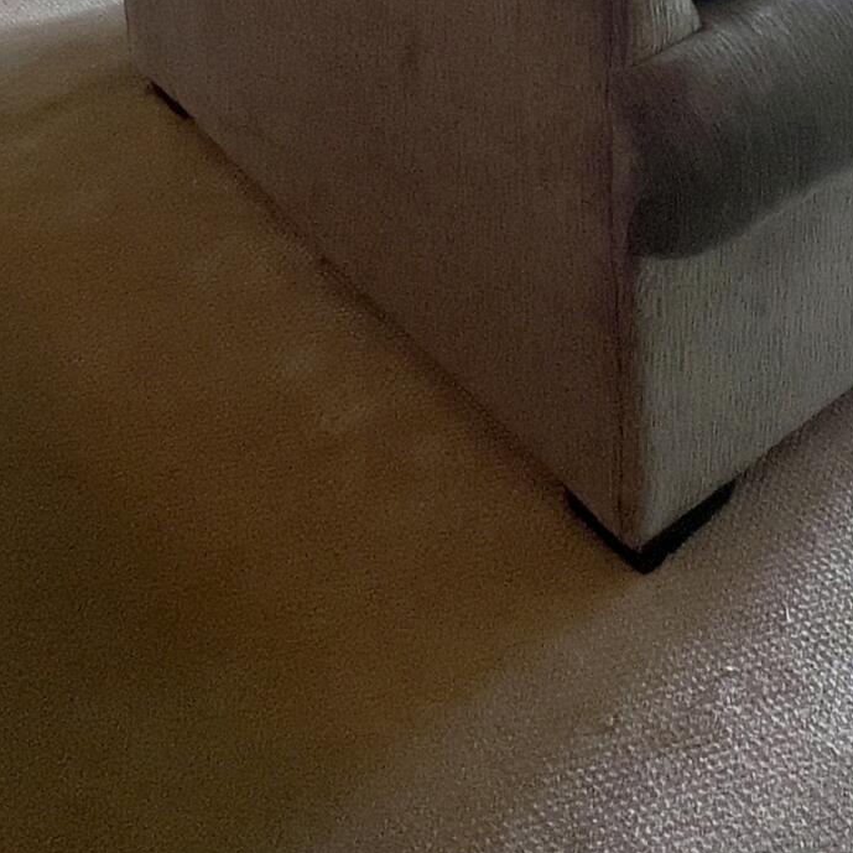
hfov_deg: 31.1
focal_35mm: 50
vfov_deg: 24.5
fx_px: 1394
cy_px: -494
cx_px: 885
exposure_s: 1/120
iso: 160
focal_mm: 1.57
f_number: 1.8
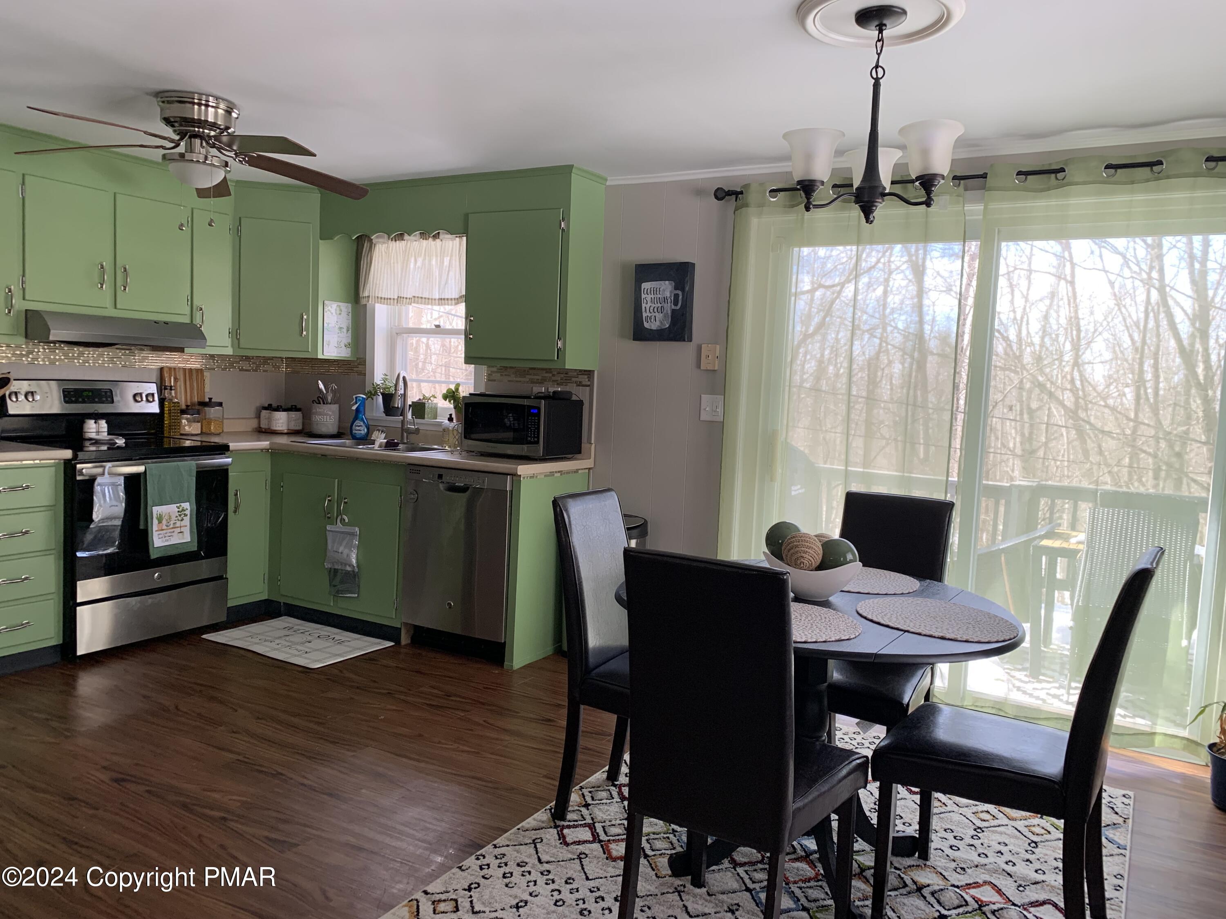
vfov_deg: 53.1
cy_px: 460
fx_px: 921
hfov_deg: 67.3
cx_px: 613
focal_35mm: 26
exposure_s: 1/121
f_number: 1.8
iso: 80
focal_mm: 4.25
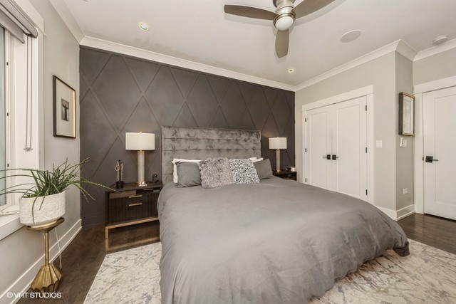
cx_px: 228
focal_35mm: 12
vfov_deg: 90.0
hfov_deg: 112.6
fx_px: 152
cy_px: 152
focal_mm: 12
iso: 200
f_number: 8
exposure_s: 1/125
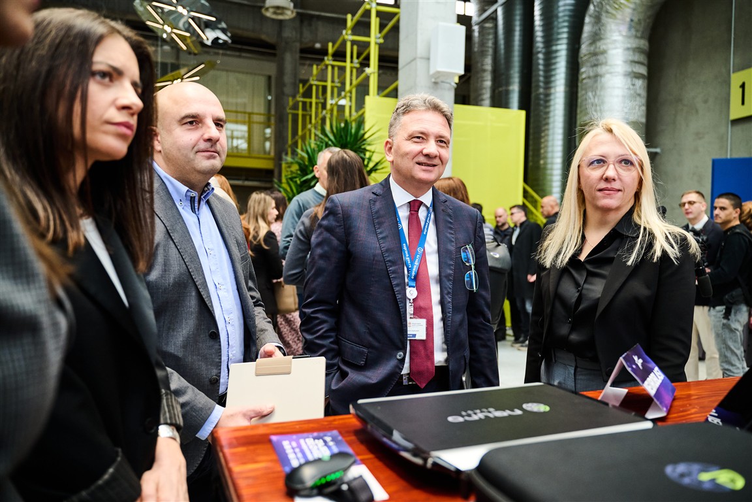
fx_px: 585
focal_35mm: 28
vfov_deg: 46.4
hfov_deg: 65.5
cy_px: 251
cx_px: 376
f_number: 2.8
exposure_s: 1/800
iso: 1600
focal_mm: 28
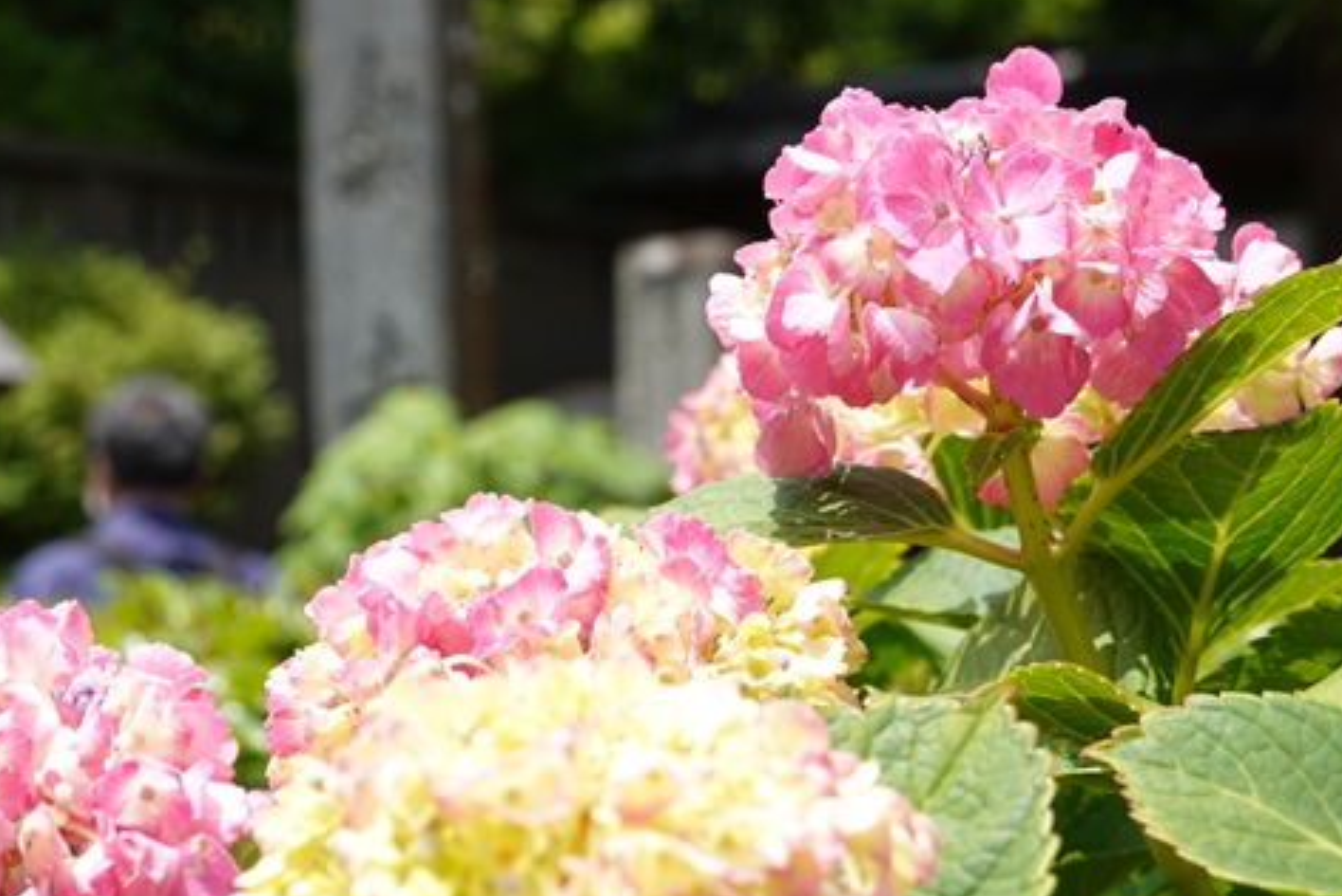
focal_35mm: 95
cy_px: 448
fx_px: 3542
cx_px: 463
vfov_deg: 14.4
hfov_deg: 21.4
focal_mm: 25.85
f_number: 5.6
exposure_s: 1/250
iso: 100
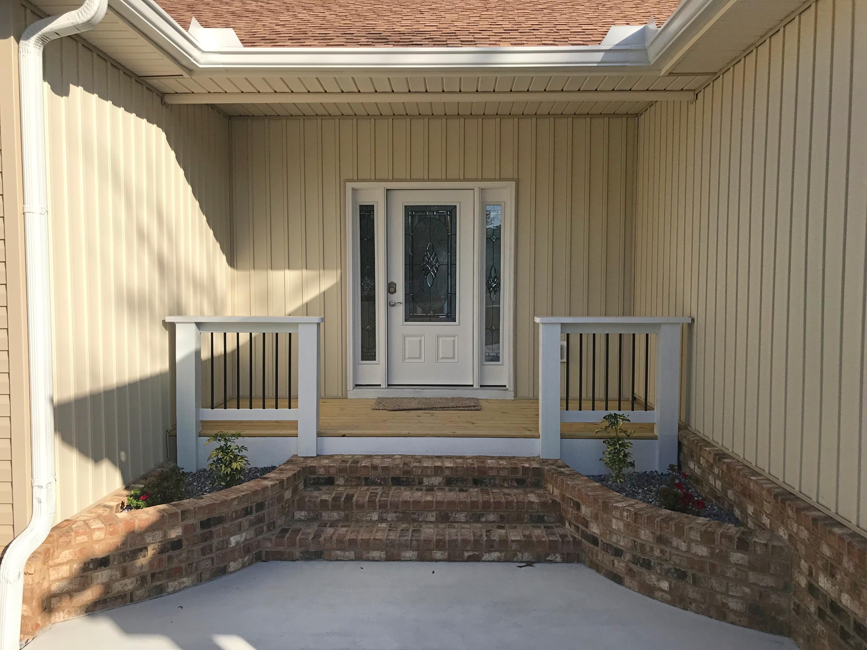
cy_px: 325
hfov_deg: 63.4
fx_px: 701
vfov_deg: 49.7
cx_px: 434
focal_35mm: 28
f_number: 1.8
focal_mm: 3.99
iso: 20
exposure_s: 1/2227
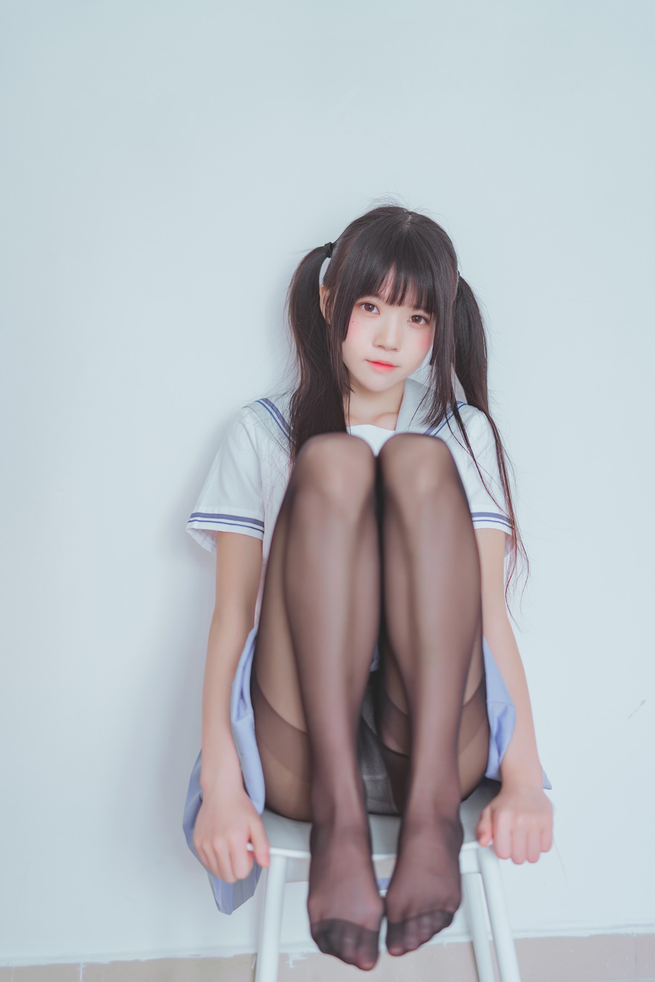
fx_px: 1364
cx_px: 328
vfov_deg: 39.6
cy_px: 491
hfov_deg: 27.0
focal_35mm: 50
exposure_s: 1/80
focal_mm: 50
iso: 125
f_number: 1.4
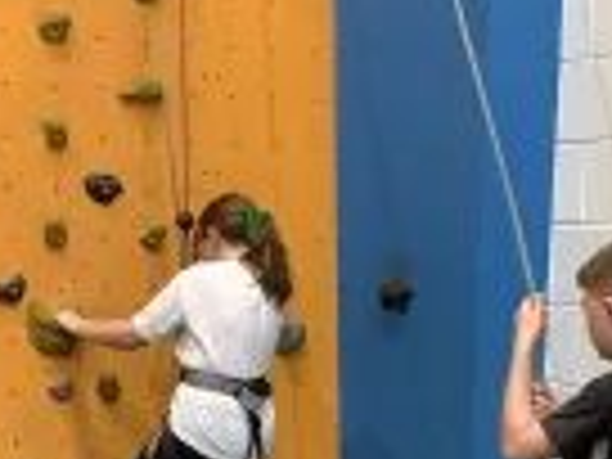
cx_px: 148
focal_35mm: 82
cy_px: 382
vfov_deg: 17.8
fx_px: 1450
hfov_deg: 23.6
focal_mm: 3.3
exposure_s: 1/50
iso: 125
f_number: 2.4
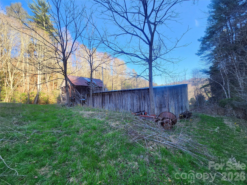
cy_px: 92
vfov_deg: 89.9
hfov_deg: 106.2
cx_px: 124
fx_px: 93
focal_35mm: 13
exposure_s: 1/361
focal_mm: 2.2
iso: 50
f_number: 2.2
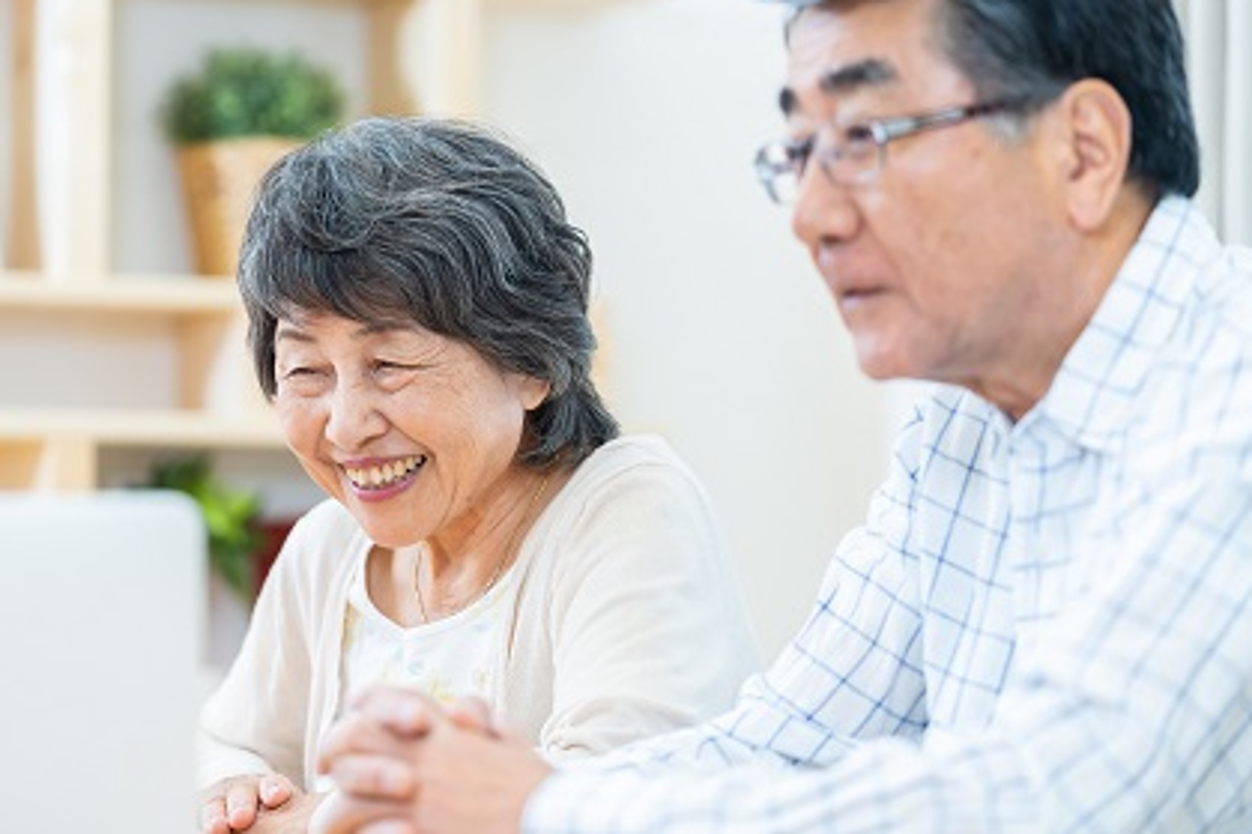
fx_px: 4658
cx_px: 574
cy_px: 362
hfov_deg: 15.3
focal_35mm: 134
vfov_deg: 10.2
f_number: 2.8
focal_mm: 117
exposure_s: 1/200
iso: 1250
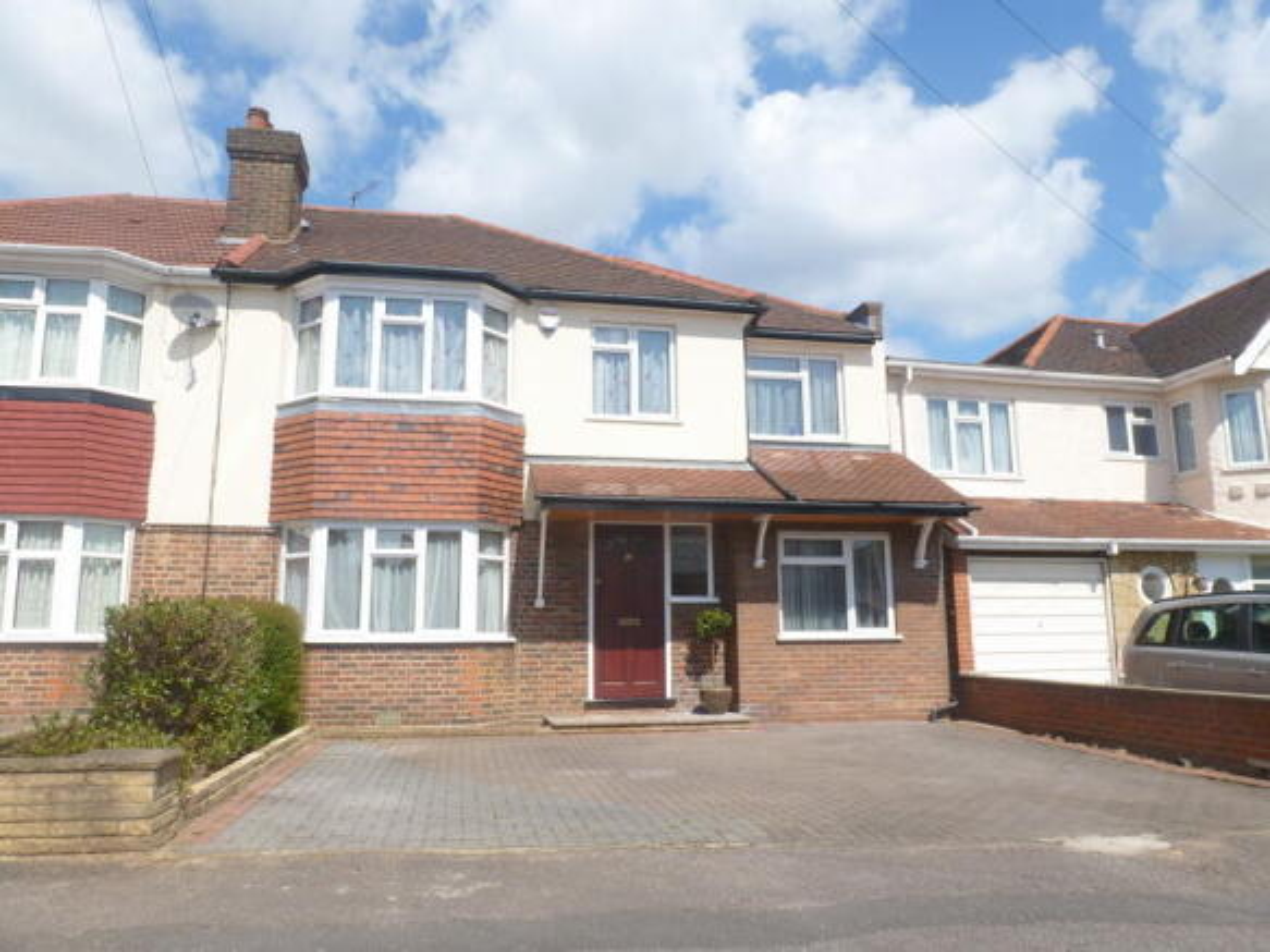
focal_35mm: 24
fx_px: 880
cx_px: 635
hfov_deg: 71.6
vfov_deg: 56.8
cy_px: 476
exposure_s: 1/400
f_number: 5
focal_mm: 4.3
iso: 100
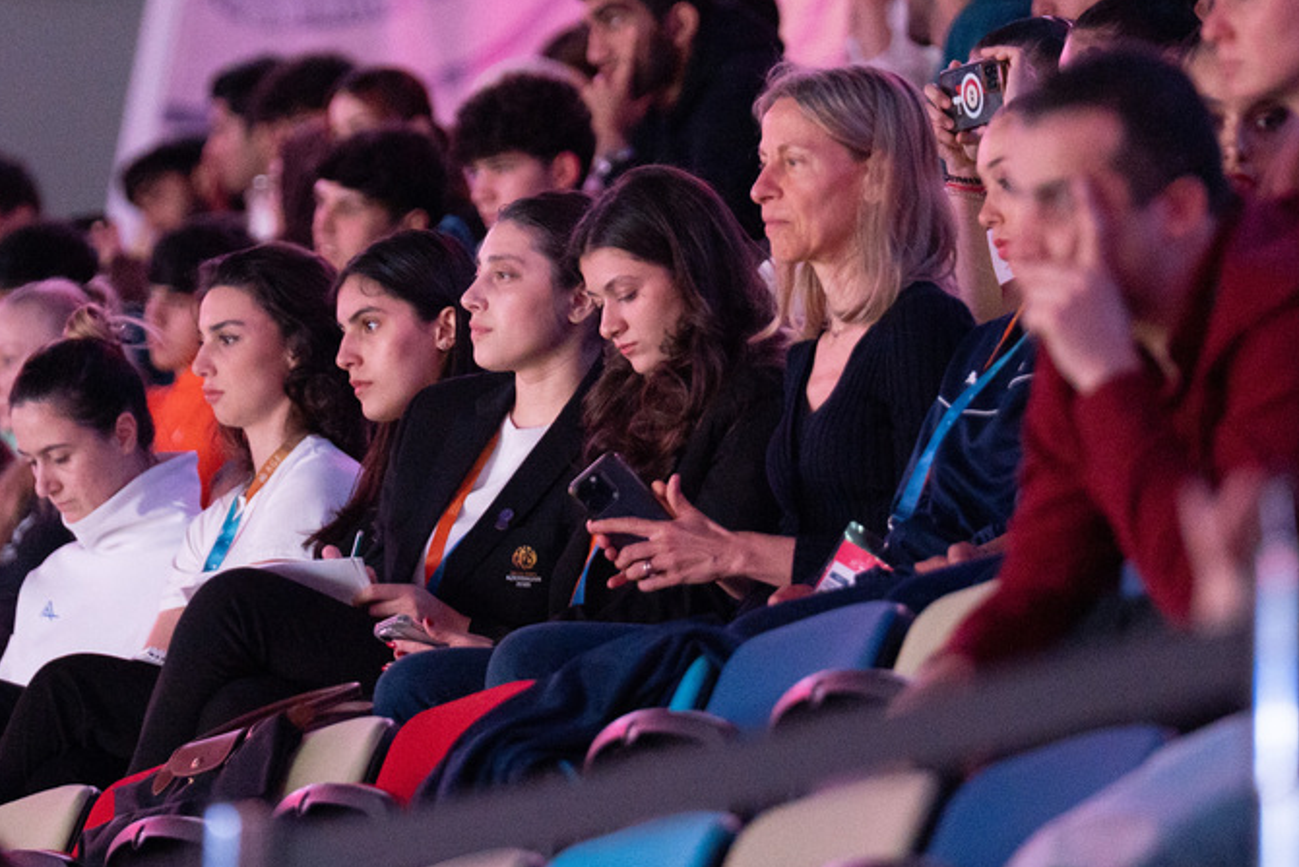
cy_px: 337
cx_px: 432
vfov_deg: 3.4
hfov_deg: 5.1
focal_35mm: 403
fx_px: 14544
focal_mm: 200
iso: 3200
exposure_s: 1/200
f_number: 2.8
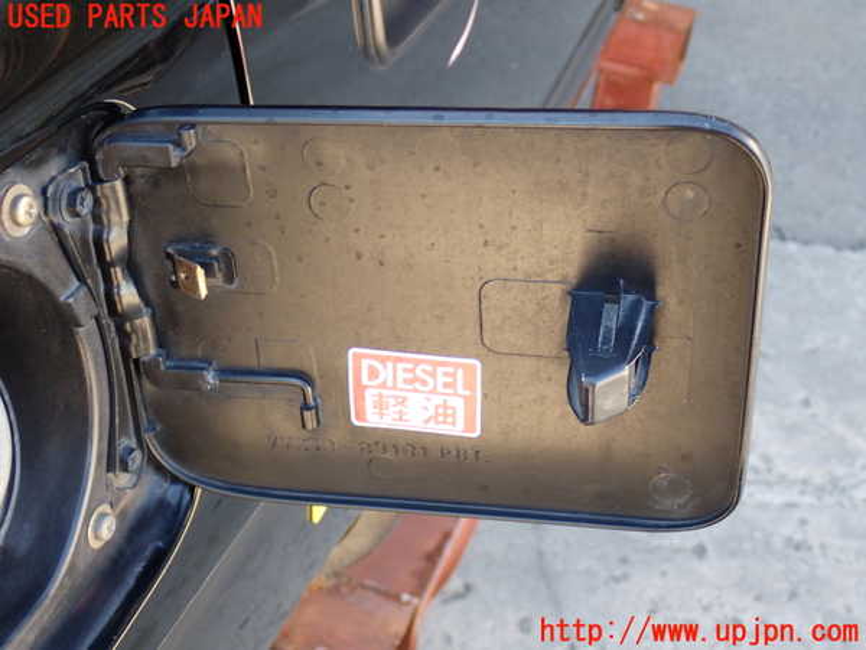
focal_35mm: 50
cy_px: 325
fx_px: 1251
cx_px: 433
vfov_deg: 29.1
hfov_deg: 38.2
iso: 200
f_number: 3.2
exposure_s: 1/60
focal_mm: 9.01
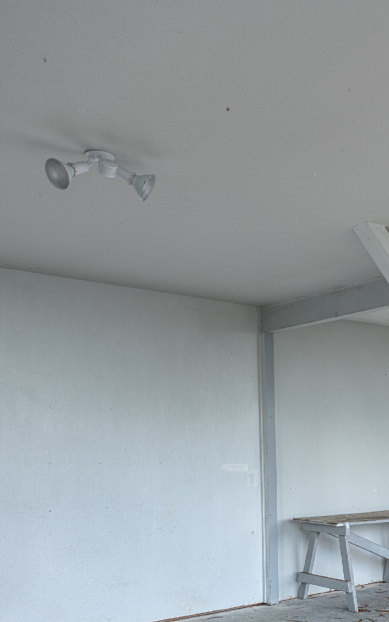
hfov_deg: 29.4
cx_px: 434
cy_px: 442
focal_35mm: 39
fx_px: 661
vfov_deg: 49.0
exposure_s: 1/160
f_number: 4
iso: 50
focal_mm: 14
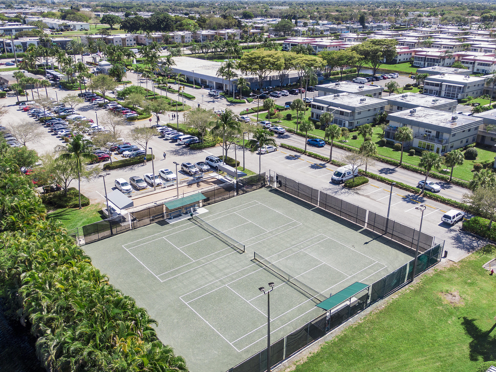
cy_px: 186
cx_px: 248
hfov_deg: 55.4
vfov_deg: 42.9
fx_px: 473
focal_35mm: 33
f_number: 3.2
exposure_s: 1/800
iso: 100
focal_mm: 5.57
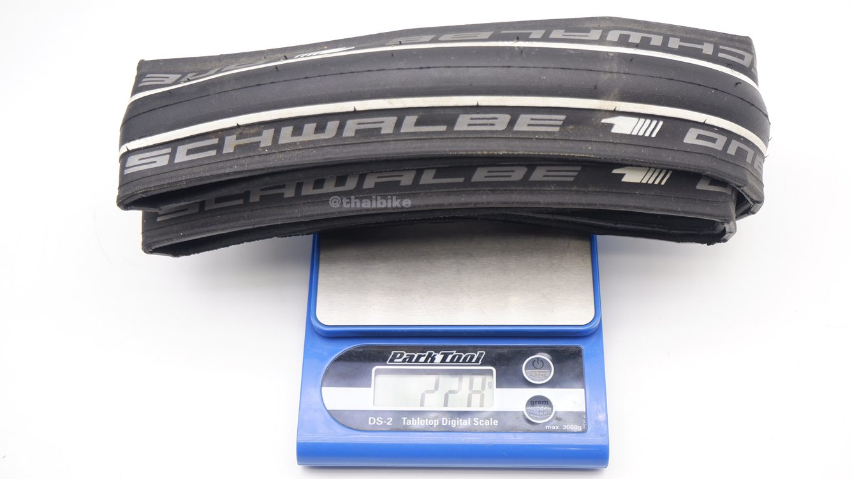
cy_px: 219
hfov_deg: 38.5
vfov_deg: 22.2
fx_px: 1220
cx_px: 429
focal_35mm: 54
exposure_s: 1/60
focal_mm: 34.3
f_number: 5
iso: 200
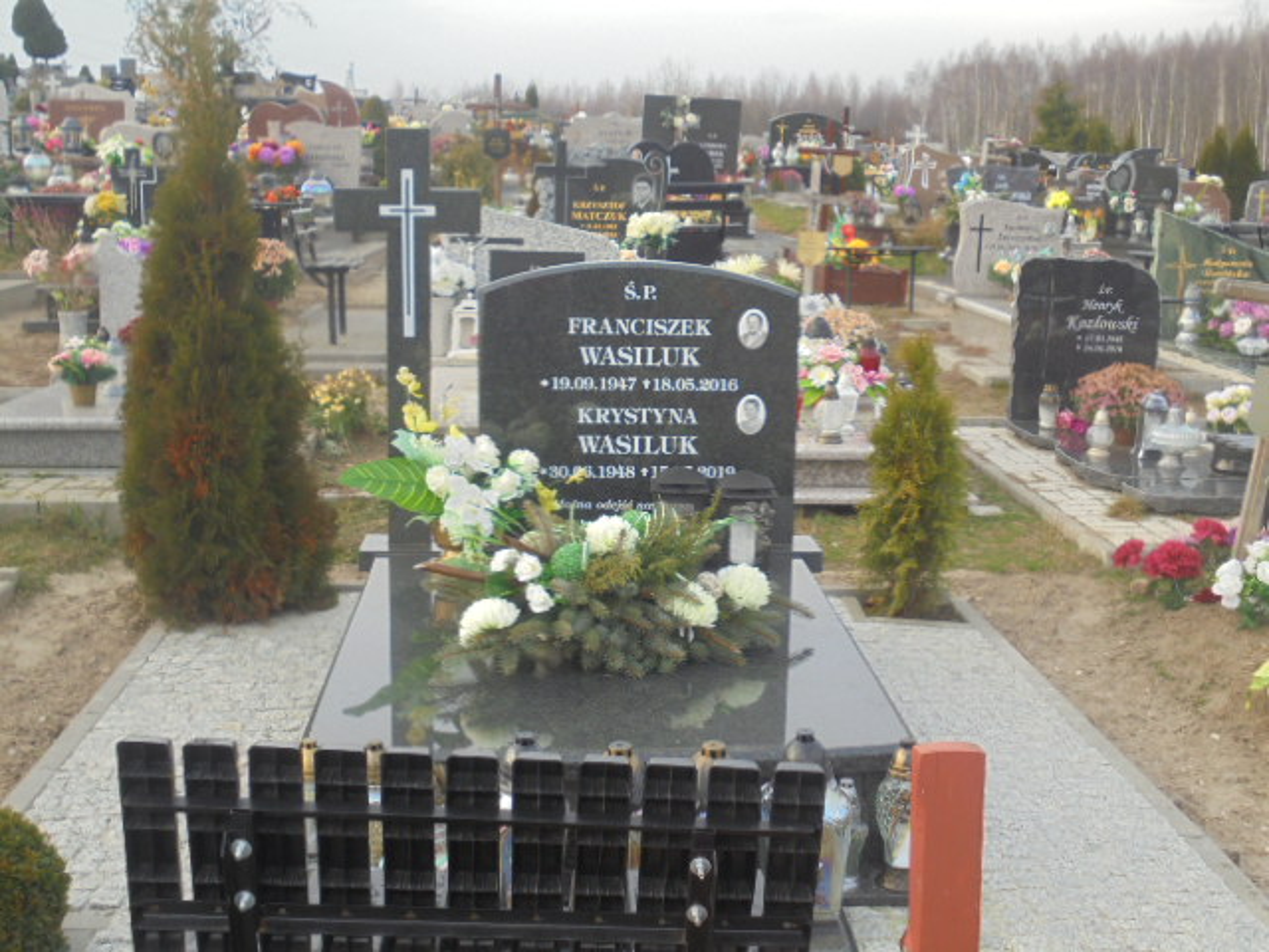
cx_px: 634
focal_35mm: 43
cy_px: 476
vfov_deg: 33.6
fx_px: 1576
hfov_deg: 43.9
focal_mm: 7.8
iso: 100
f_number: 4.5
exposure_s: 1/50
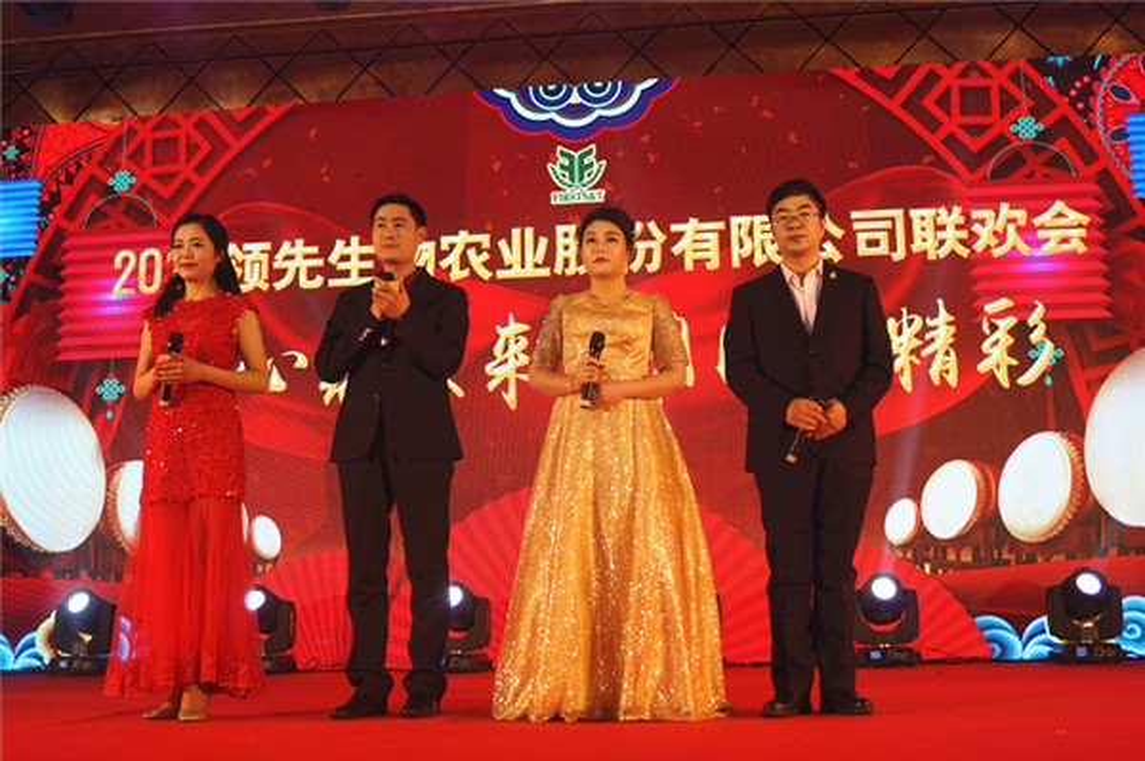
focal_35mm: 39
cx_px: 572
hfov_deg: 49.6
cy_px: 380
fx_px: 1239
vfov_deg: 34.2
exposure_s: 1/80
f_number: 4.5
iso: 100
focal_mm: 26
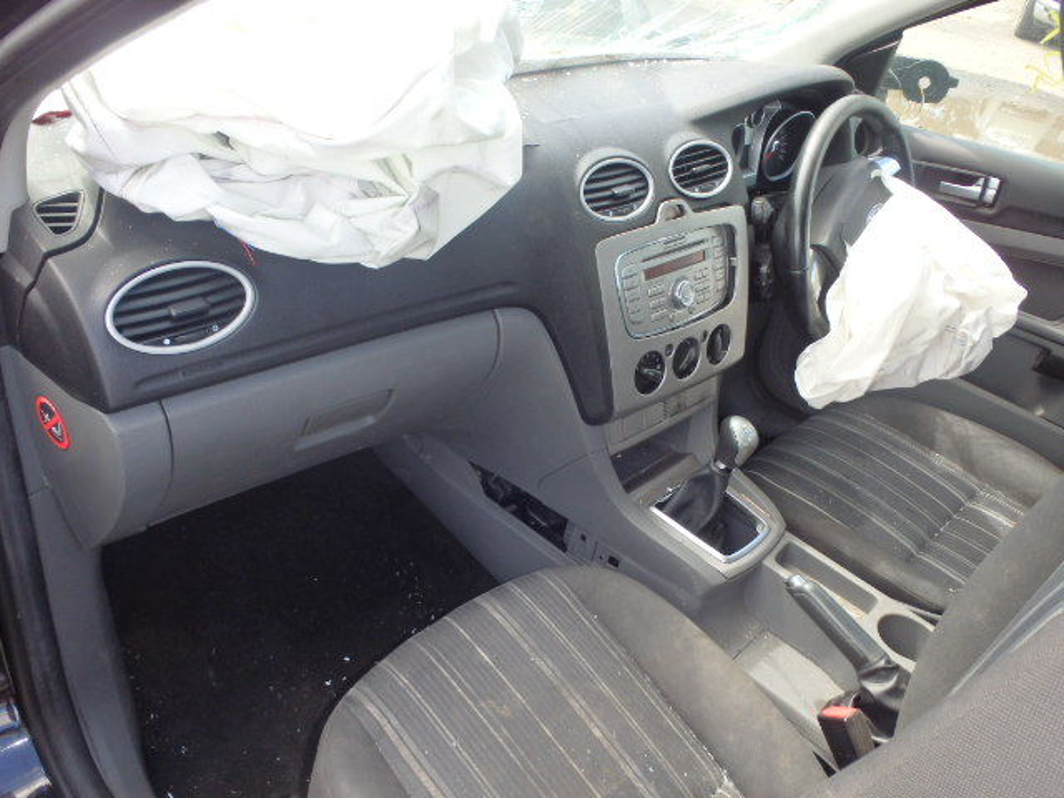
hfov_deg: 63.4
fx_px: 861
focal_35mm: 28
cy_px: 399
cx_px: 532
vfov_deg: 49.7
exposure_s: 1/100
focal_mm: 5
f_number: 3.9
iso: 125
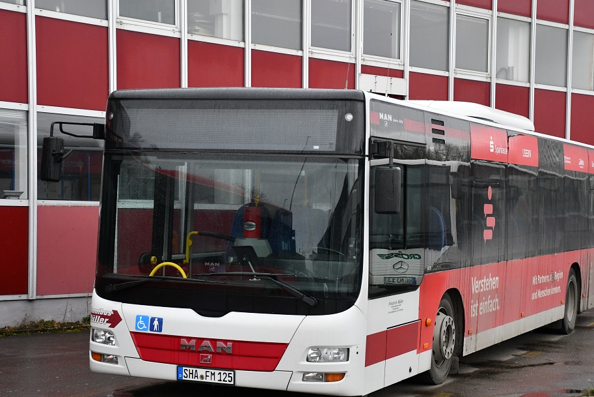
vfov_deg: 18.9
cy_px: 226
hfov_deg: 28.1
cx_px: 324
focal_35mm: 72
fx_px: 1188
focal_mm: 42
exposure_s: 1/800
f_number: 4.5
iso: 1600
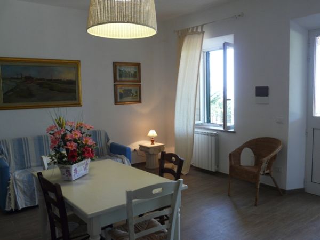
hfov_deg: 61.7
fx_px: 268
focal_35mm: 29
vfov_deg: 48.2
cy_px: 120
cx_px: 160
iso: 100
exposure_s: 1/30
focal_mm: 4.6
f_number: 2.8
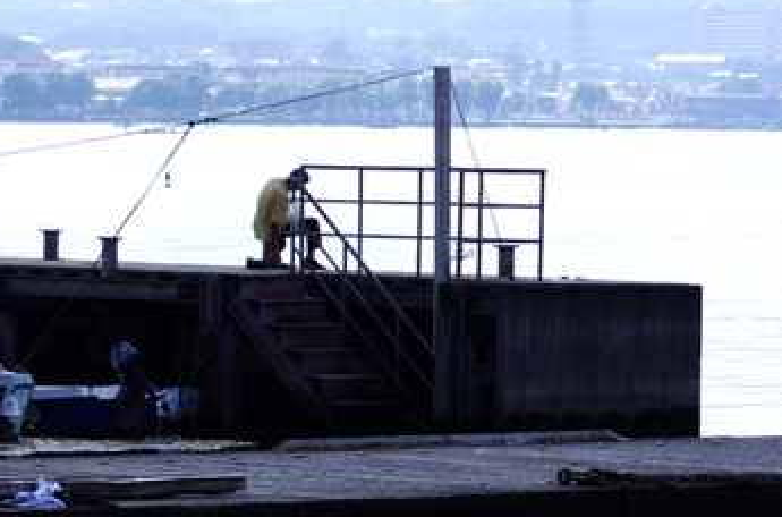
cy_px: 379
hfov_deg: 6.5
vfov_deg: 4.4
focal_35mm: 312
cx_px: -326
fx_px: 6759
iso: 100
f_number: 7.1
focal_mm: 70
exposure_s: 1/320
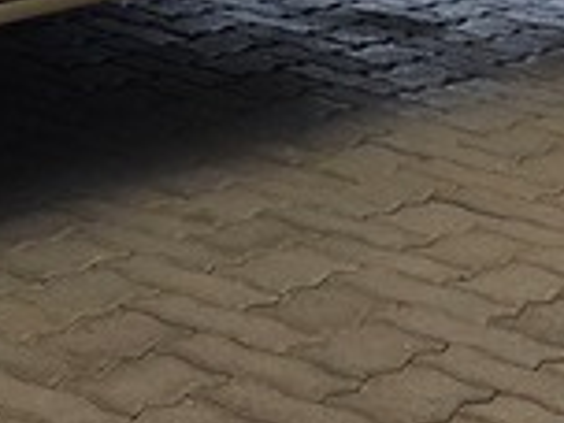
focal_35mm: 155
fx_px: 2525
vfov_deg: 9.0
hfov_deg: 11.8
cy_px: -438
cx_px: -434
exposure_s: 1/2657
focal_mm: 6.25
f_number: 1.7
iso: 80
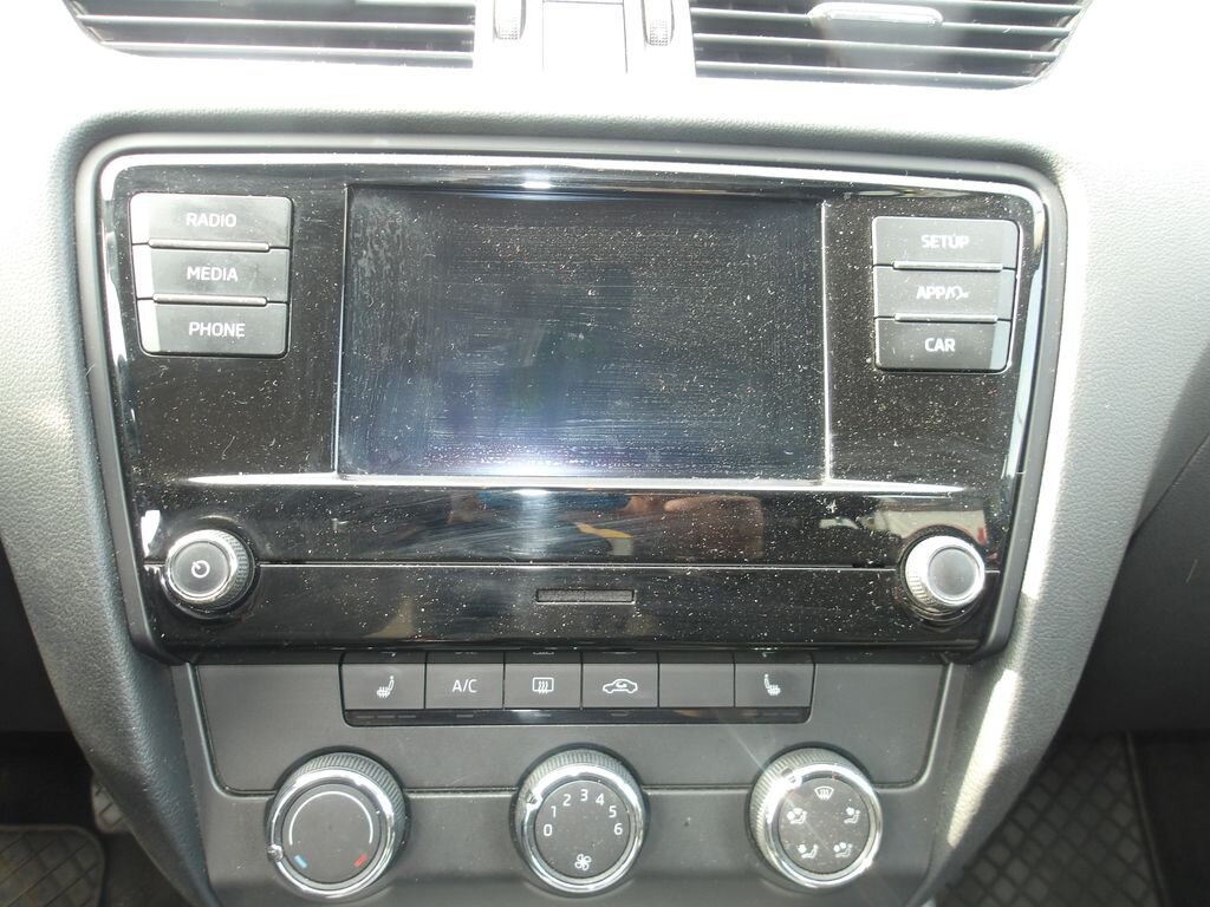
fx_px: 944
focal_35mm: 27
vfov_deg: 51.4
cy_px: 454
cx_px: 605
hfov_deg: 65.3
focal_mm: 4.9
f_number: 3
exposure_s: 1/30
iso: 152
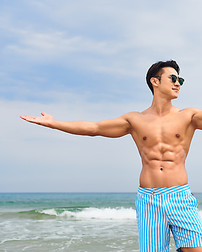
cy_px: 125
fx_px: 403
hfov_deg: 27.3
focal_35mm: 54
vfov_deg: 34.7
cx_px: 173
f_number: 2.8
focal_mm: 38
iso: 100
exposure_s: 1/5000
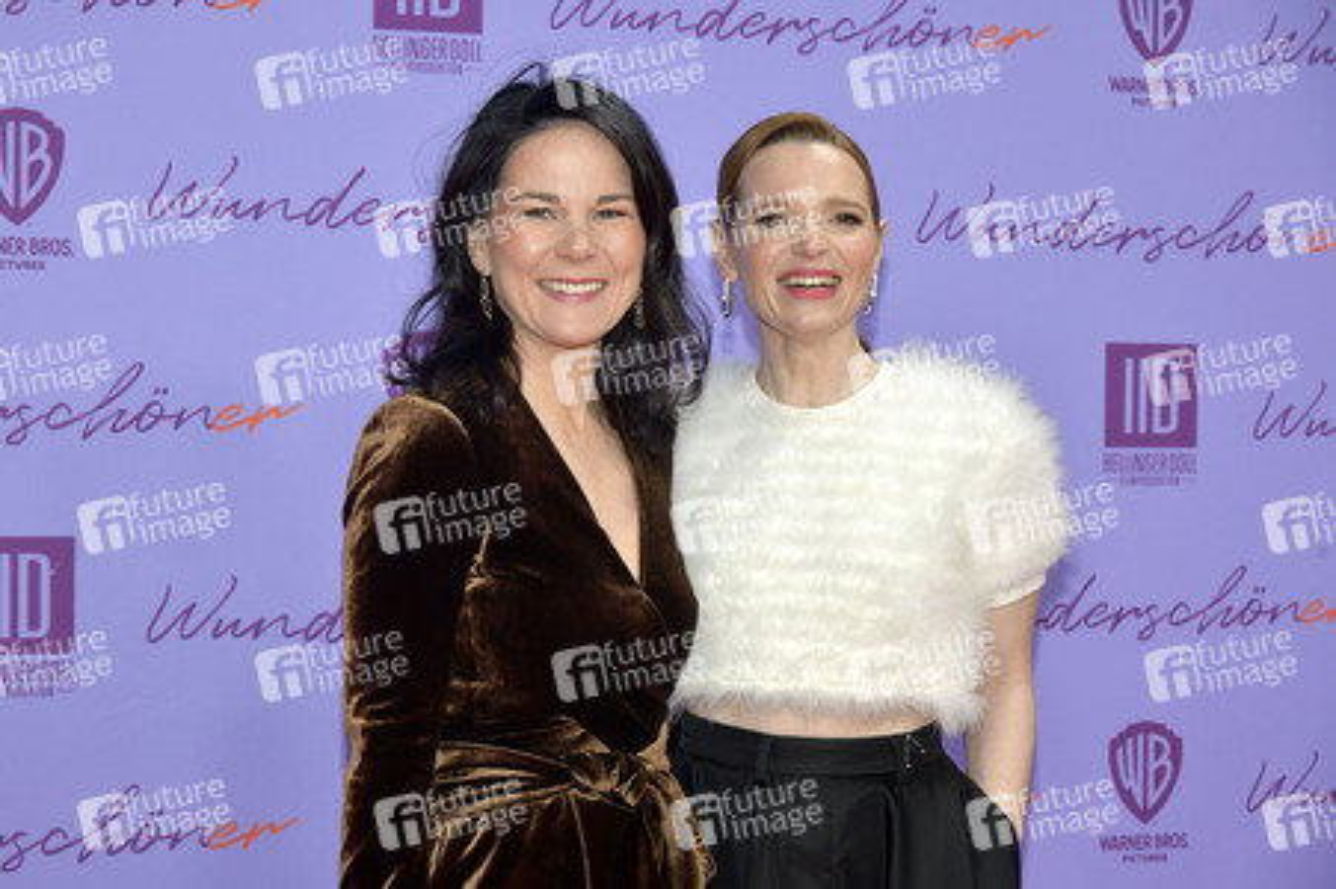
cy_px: 444
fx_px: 2892
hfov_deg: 26.0
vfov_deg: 17.5
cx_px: 668
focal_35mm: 78
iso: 1000
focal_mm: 78
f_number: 7.1
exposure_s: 1/200
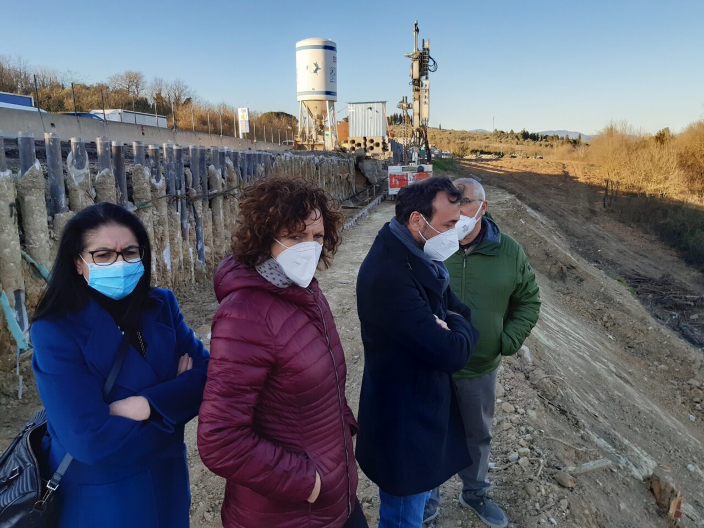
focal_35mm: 26
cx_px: 352
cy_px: 264
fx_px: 529
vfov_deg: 53.1
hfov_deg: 67.3
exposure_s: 1/370
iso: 40
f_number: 1.7
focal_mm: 3.92
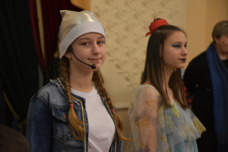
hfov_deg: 15.2
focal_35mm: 135
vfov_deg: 10.2
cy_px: 76
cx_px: 114
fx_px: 855
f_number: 5.3
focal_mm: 90
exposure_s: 1/60
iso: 4000
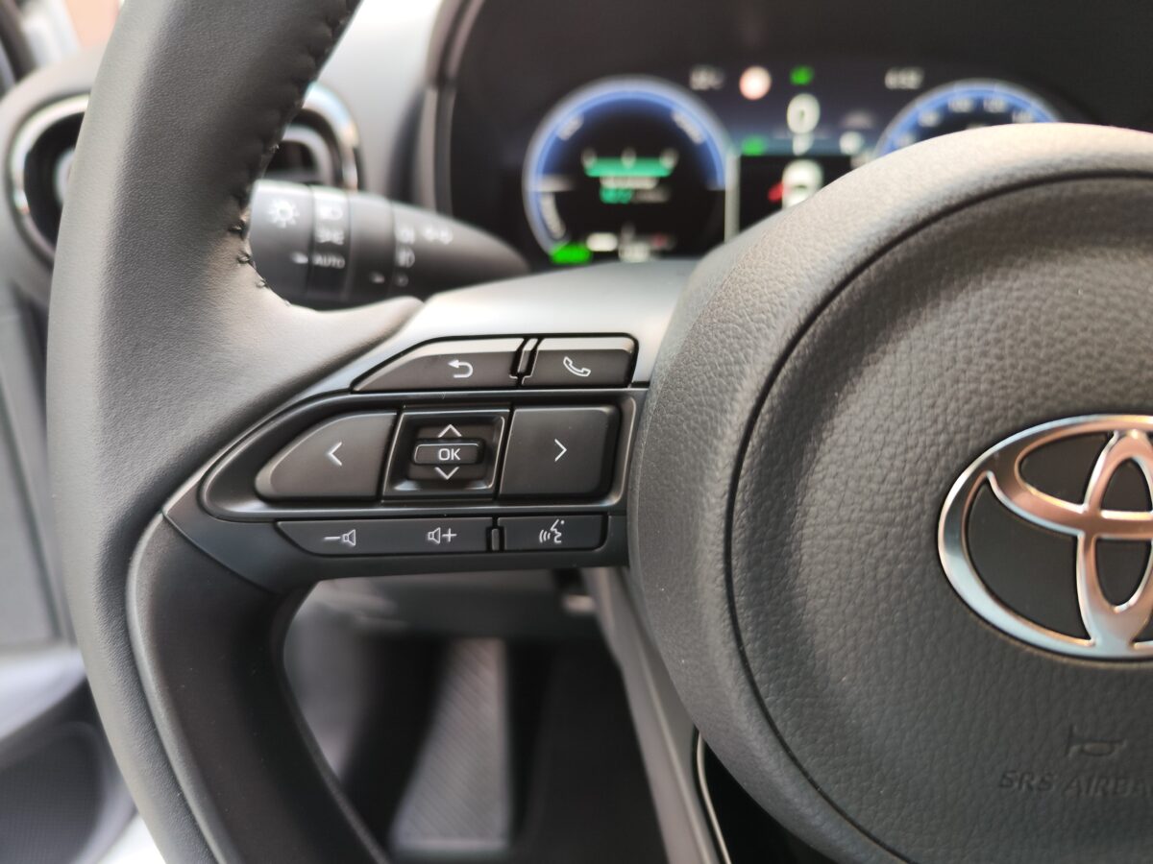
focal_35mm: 23
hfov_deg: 73.9
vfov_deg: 58.9
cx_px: 576
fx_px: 766
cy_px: 432
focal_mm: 7.01
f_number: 1.69
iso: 1014
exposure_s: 1/25
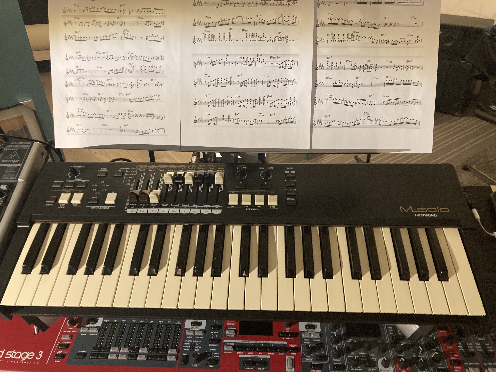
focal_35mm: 28
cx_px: 248
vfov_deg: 49.7
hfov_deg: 63.4
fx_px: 401
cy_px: 186
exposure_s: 1/50
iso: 320
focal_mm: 3.99
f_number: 1.8
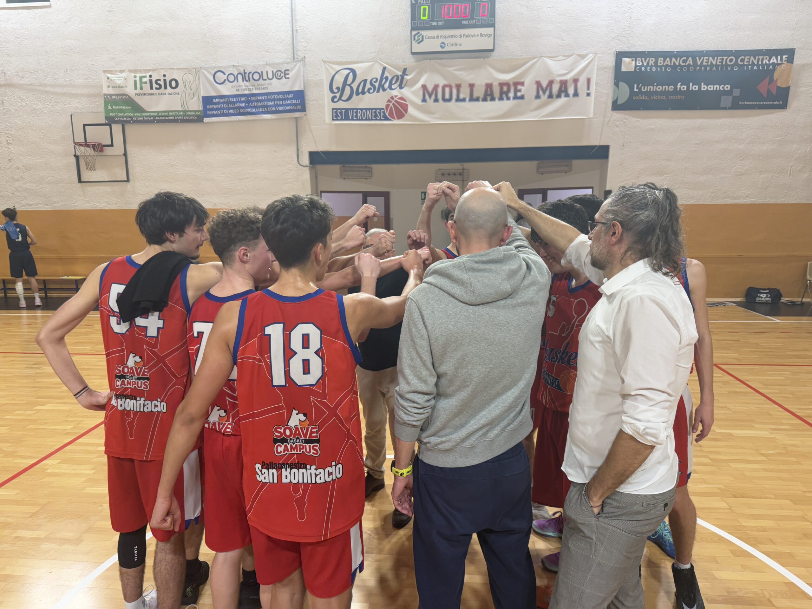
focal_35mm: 24
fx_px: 563
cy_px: 304
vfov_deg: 56.8
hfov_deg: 71.6
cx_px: 406
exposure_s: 1/100
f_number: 1.78
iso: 125
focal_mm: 6.76
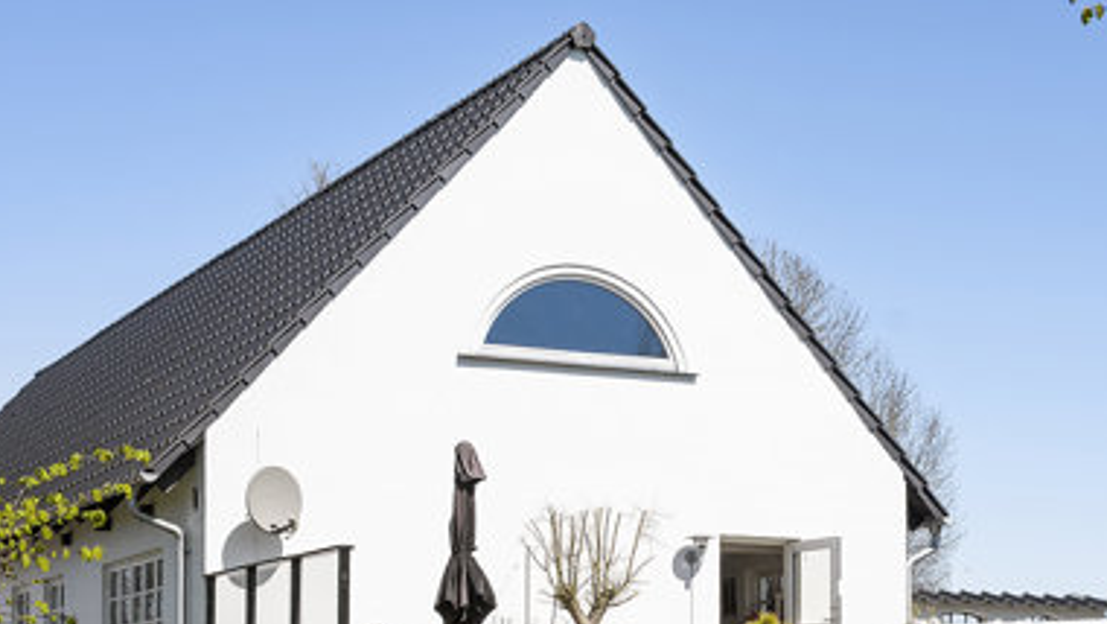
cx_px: 673
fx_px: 2231
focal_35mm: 76
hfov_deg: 27.8
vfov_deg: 15.9
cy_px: 367
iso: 200
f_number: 8
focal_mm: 46
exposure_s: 1/1250
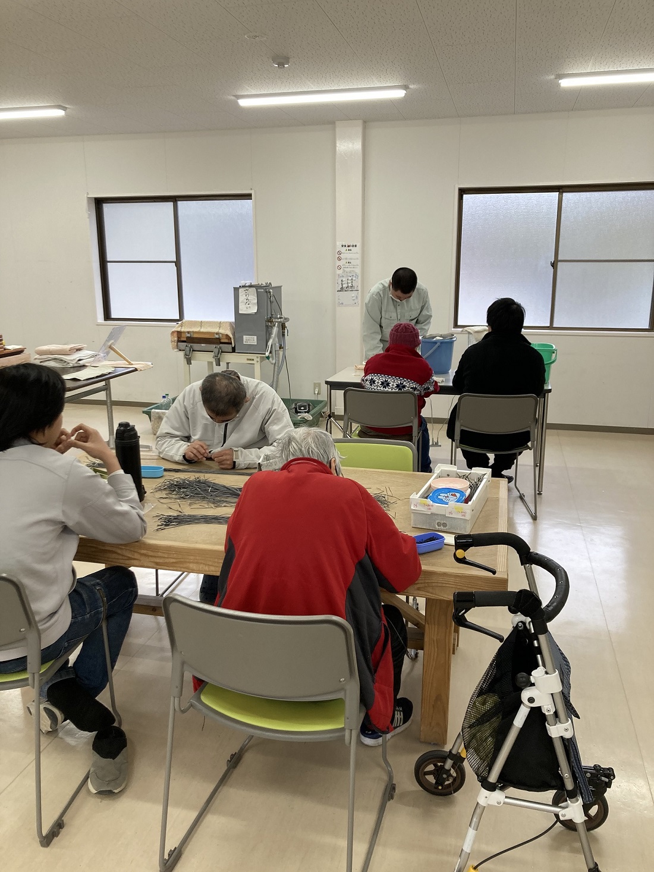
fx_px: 705
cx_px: 327
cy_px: 436
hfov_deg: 49.8
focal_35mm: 28
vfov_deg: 63.4
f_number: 1.8
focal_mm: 3.99
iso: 50
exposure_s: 1/120
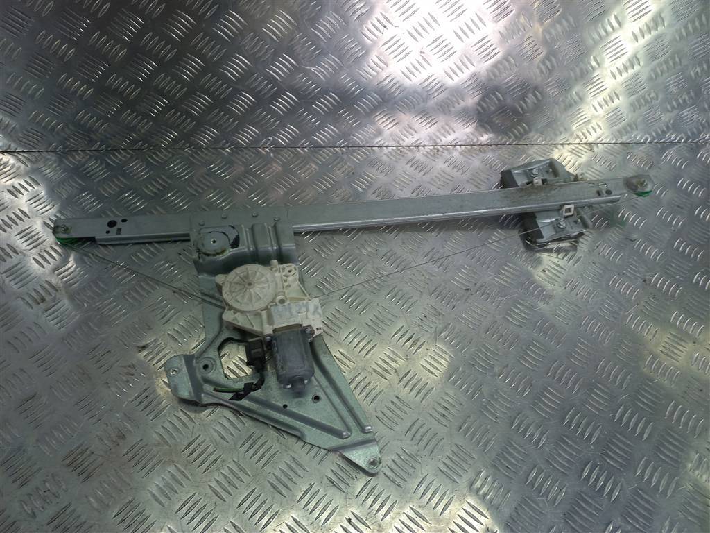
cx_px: 355
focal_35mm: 25
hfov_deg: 69.4
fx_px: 513
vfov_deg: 54.9
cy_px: 266
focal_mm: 4.6
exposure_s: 1/100
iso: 32
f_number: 1.8
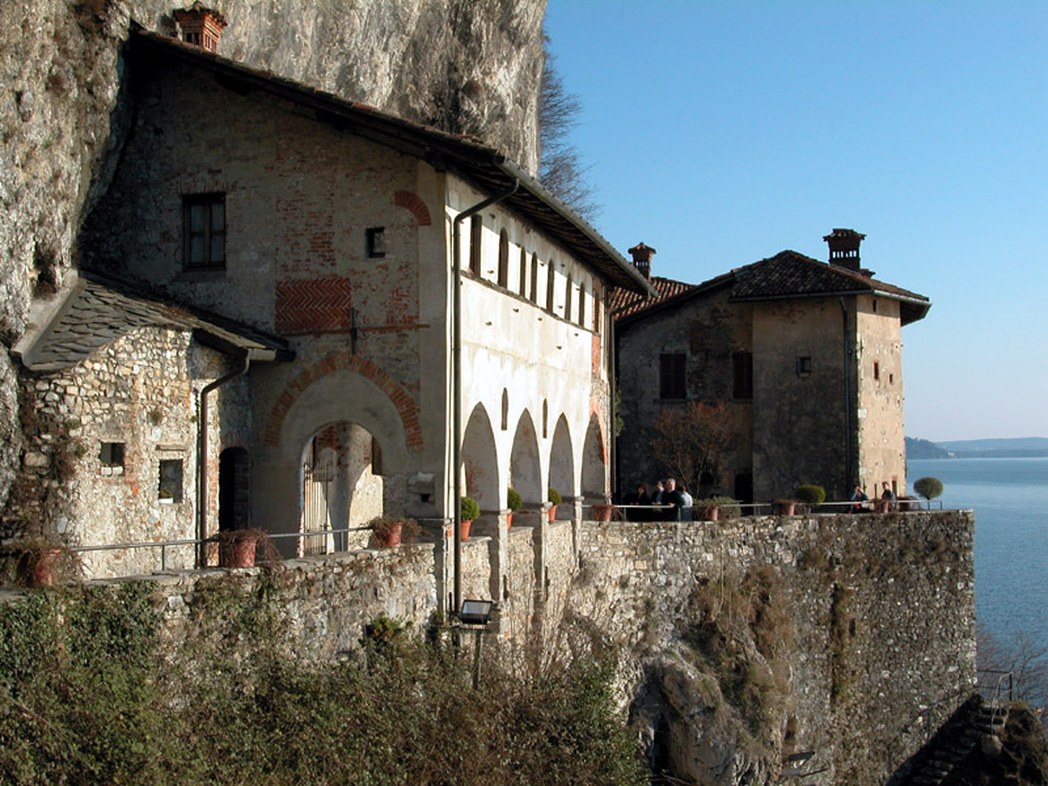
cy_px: 393
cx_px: 524
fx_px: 1483
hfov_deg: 38.9
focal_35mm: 49
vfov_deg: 29.7
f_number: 6.8
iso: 100
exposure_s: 1/401
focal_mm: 12.4
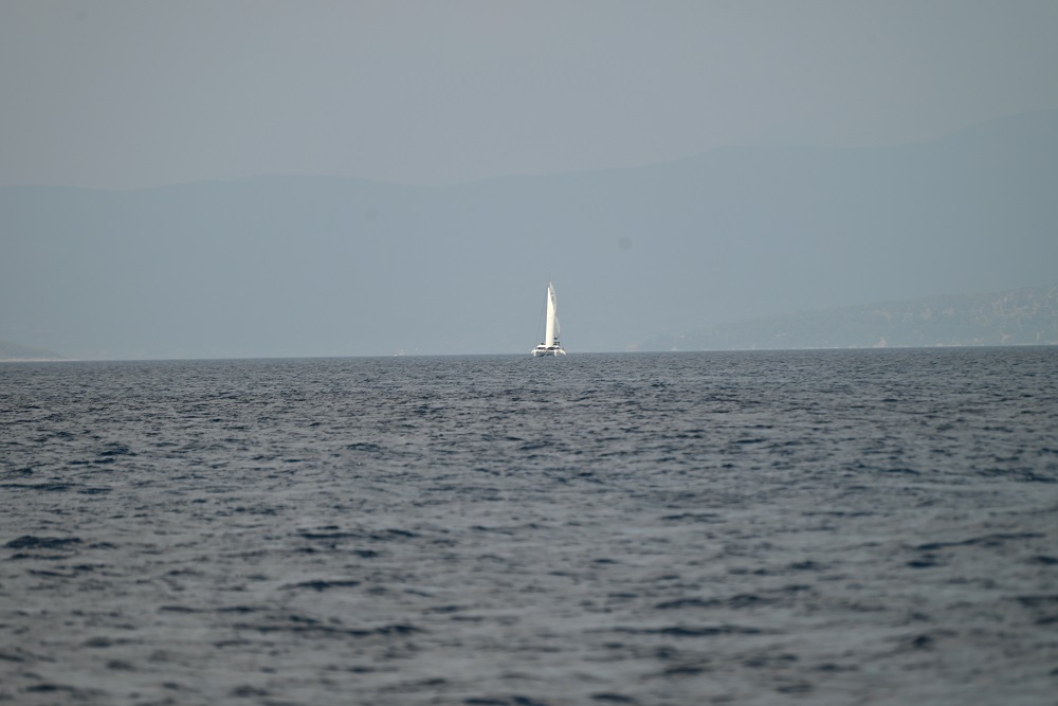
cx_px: 529
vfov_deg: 4.6
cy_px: 353
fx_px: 8817
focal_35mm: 300
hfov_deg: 6.9
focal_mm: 300
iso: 100
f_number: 5.6
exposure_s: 1/800
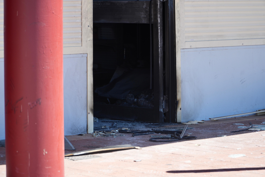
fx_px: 1159
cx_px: 132
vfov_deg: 8.7
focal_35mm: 158
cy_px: 88
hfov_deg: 13.0
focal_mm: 105
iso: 100
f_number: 4.5
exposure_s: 1/250
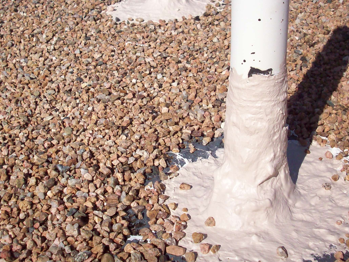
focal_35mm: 55
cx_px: 164
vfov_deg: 26.5
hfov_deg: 34.9
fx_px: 555
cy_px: 105
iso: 160
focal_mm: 6.2
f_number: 5.6
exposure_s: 1/1401
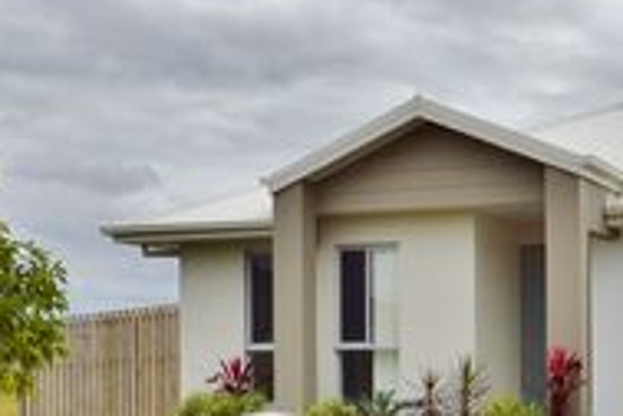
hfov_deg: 29.7
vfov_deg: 20.0
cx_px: 448
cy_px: 365
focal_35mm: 67
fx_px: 1159
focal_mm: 18
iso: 100
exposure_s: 1/4000
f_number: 3.5
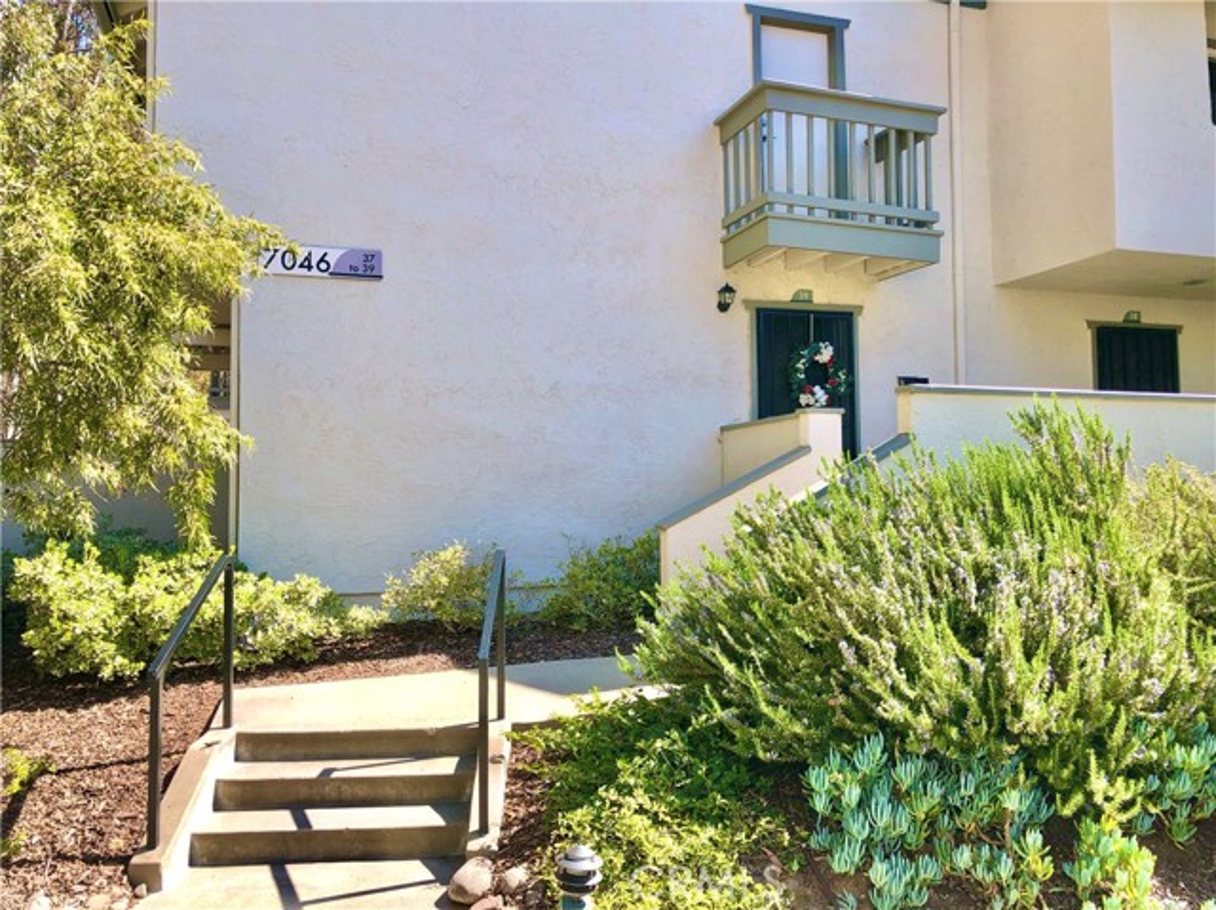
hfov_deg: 63.5
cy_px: 455
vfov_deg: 49.7
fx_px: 983
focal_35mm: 28
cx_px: 608
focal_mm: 4
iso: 20
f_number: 1.8
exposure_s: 1/714
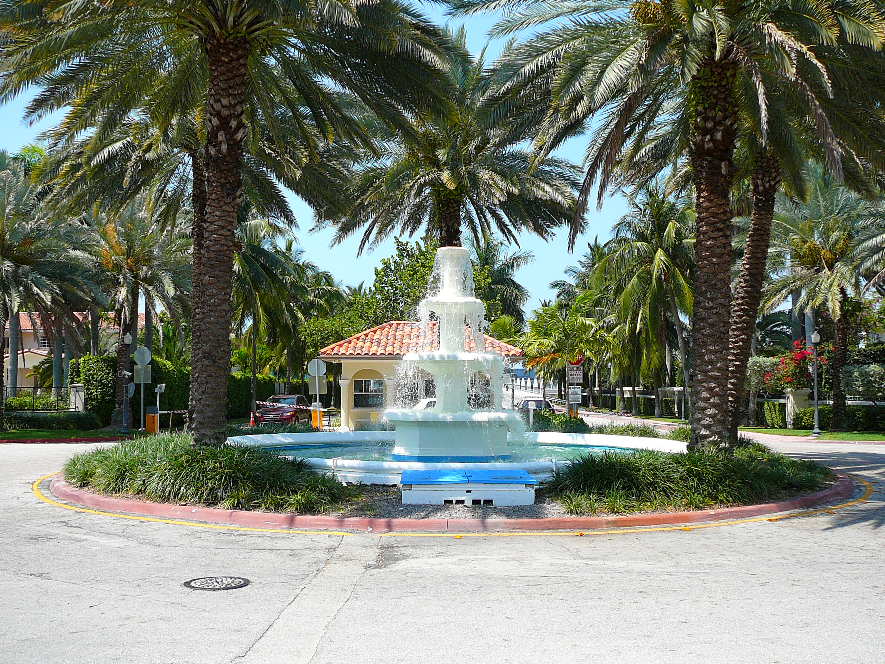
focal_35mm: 35
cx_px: 442
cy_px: 332
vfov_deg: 40.7
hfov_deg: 52.6
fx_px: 895
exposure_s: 1/800
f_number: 2.8
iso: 80
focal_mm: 5.2
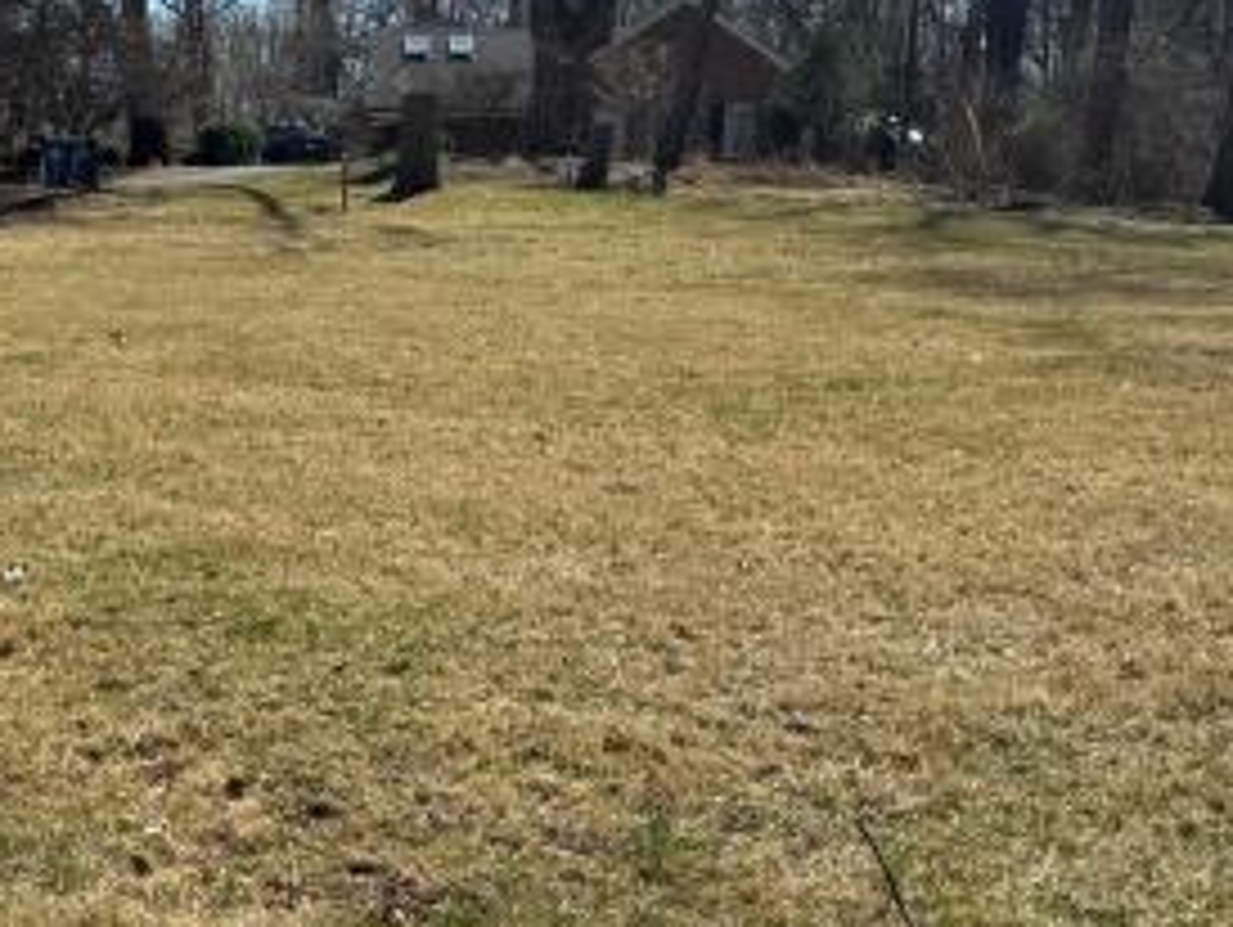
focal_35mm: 63
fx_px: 2246
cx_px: 54
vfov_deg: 23.1
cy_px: 702
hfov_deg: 29.1
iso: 80
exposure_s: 1/4049
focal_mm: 6.76
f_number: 1.78
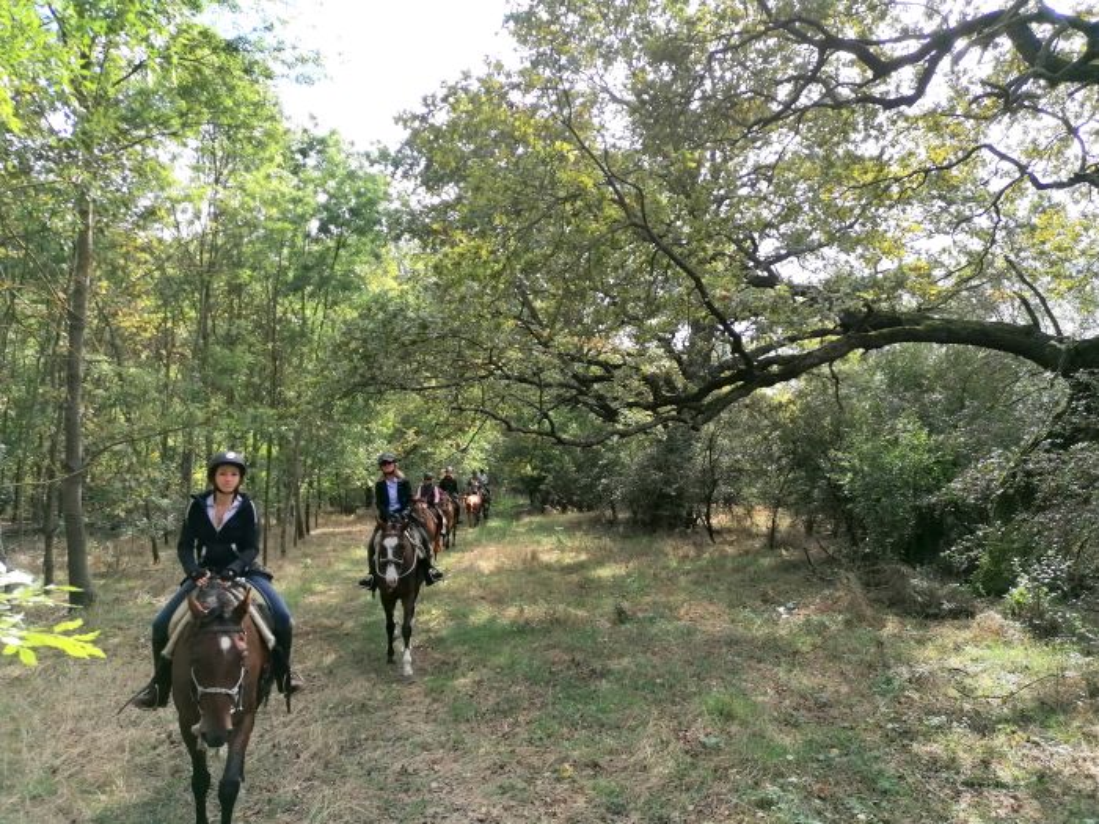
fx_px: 857
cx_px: 550
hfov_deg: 65.3
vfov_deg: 51.4
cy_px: 412
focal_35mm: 27
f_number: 1.8
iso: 50
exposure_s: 1/469
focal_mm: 4.75
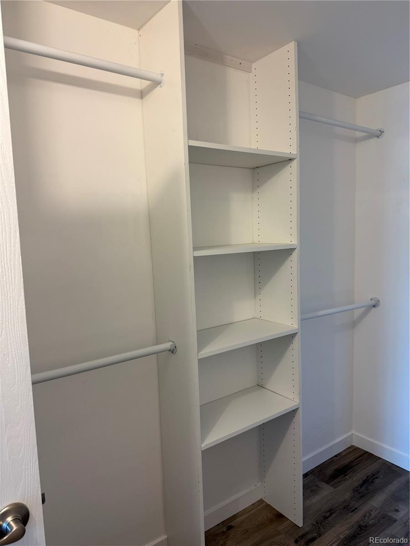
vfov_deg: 71.6
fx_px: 379
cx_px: 205
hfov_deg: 56.8
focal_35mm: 24
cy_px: 273
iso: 125
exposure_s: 1/60
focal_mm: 6.76
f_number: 1.78
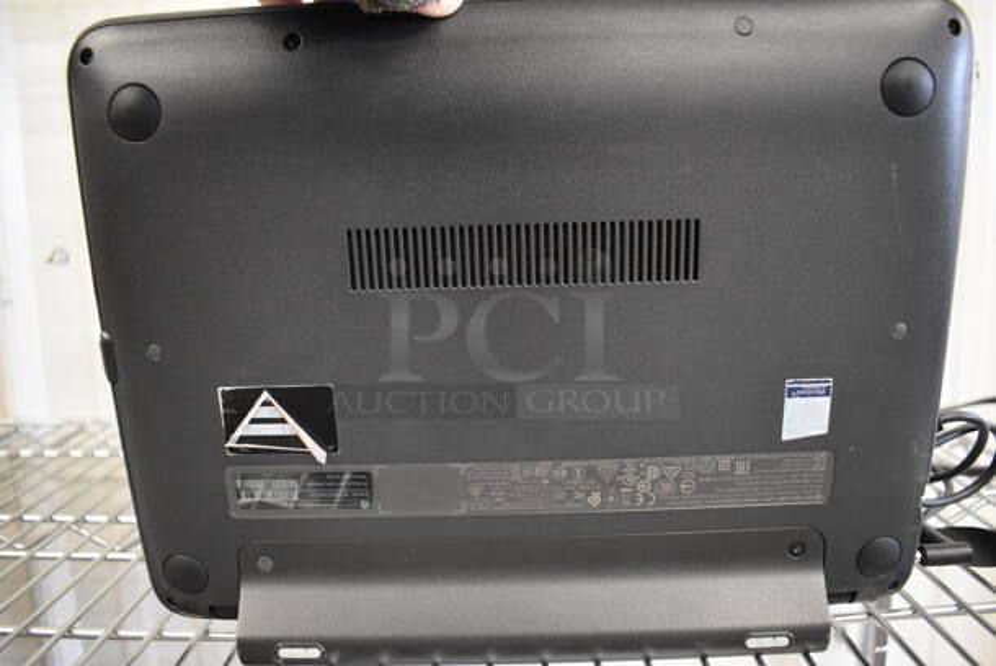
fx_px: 748
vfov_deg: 48.0
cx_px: 498
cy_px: 333
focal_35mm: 27
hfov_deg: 67.3
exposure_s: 1/125
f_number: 3.5
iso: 5000
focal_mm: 18
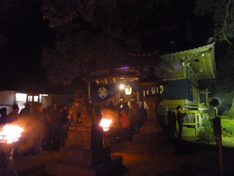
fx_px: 189
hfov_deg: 63.4
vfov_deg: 49.7
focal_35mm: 28
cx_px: 117
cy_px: 88
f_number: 3.1
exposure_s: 1/15
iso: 1600
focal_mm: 5
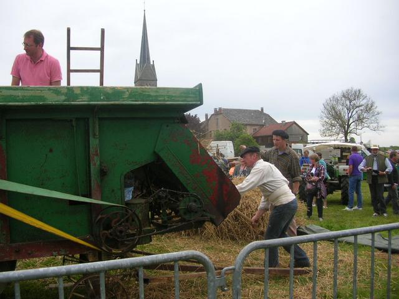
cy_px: 150
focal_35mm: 35
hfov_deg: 52.6
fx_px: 403
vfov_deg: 40.7
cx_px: 200
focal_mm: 5.8
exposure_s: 1/434
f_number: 2.8
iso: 50
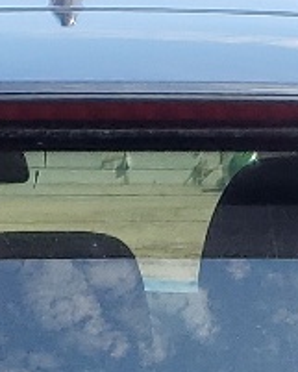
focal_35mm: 202
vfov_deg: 8.8
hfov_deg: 7.7
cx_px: 118
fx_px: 2225
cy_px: 846
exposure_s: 1/714
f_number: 1.5
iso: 50
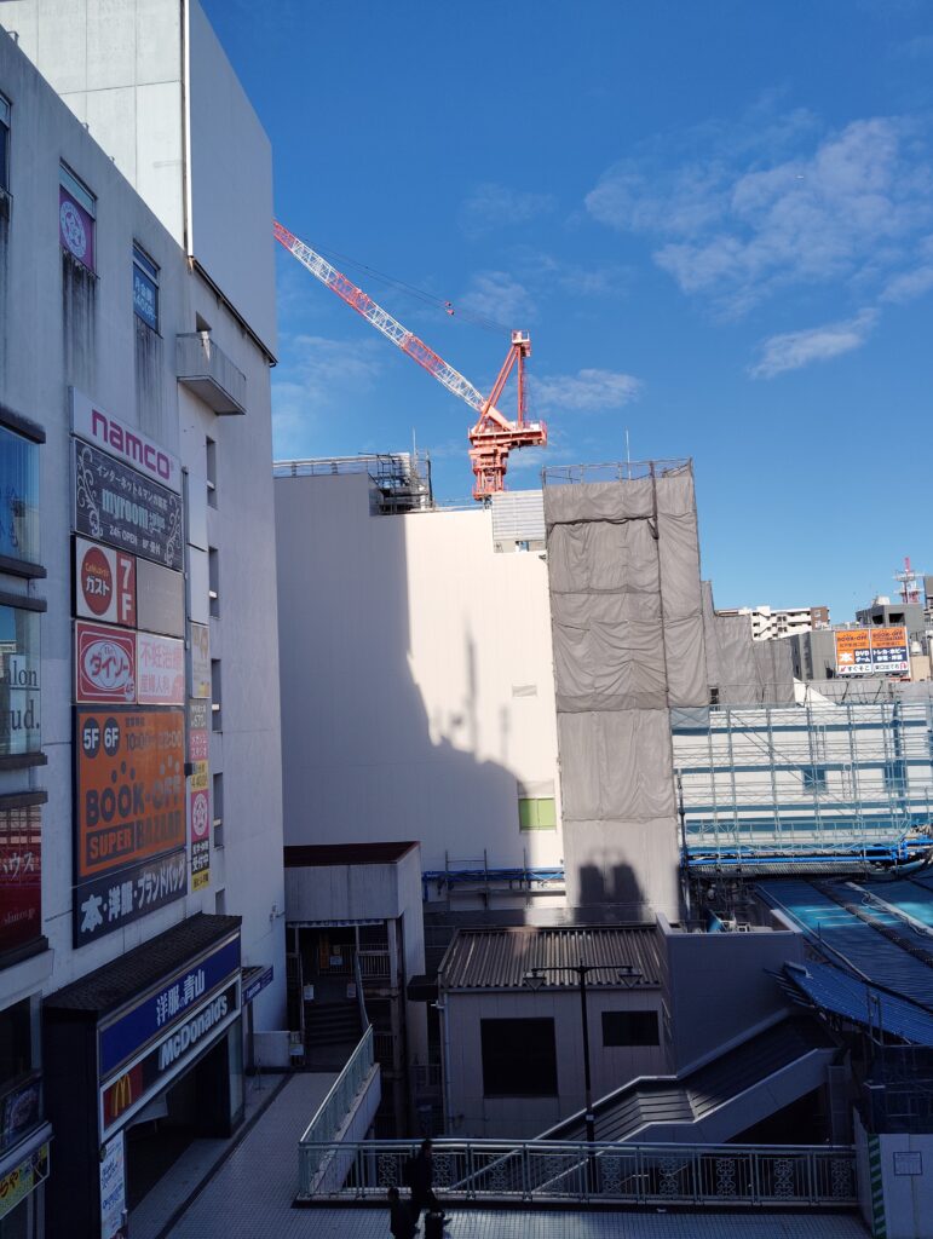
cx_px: 466
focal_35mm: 28
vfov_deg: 63.4
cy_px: 620
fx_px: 1004
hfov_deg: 49.9
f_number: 1.8
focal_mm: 4.22
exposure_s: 1/1105
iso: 50
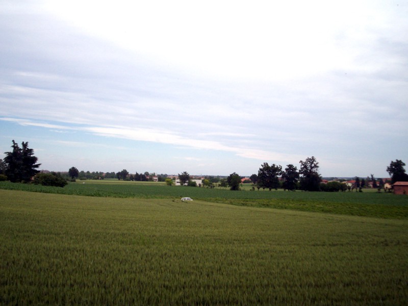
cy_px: 153
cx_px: 204
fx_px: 424
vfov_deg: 39.7
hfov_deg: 51.4
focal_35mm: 36
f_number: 4.5
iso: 100
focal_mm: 5.9
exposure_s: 1/883
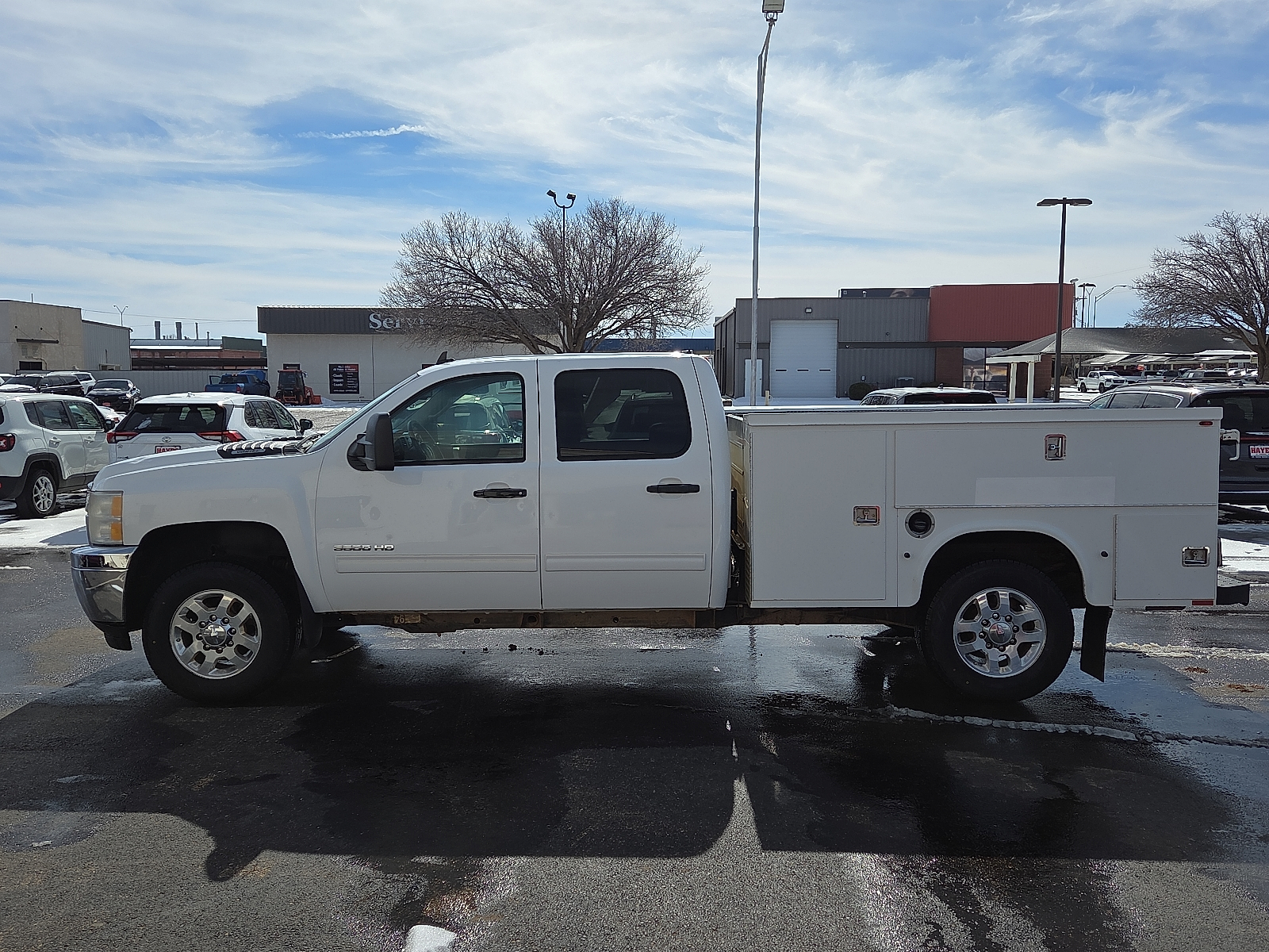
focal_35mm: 29
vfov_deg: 48.2
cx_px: 634
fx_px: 1063
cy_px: 476
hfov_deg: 61.7
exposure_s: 1/10000
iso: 52
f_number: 1.8
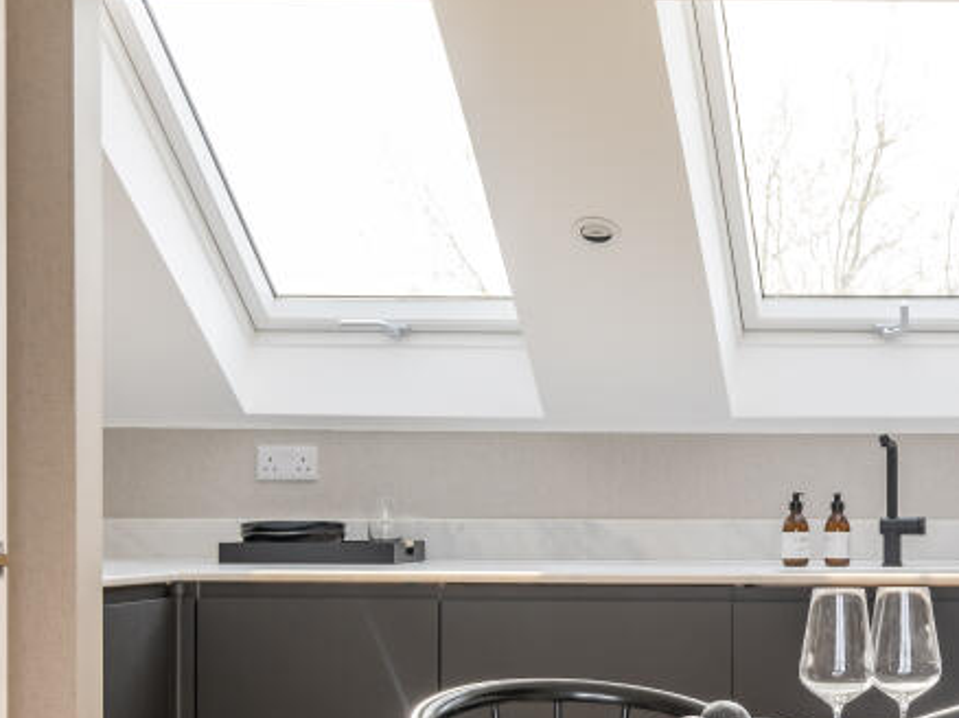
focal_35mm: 81
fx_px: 2243
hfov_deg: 22.8
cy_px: 564
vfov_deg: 18.0
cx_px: 1042
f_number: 8
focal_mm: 24
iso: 250
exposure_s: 1/60
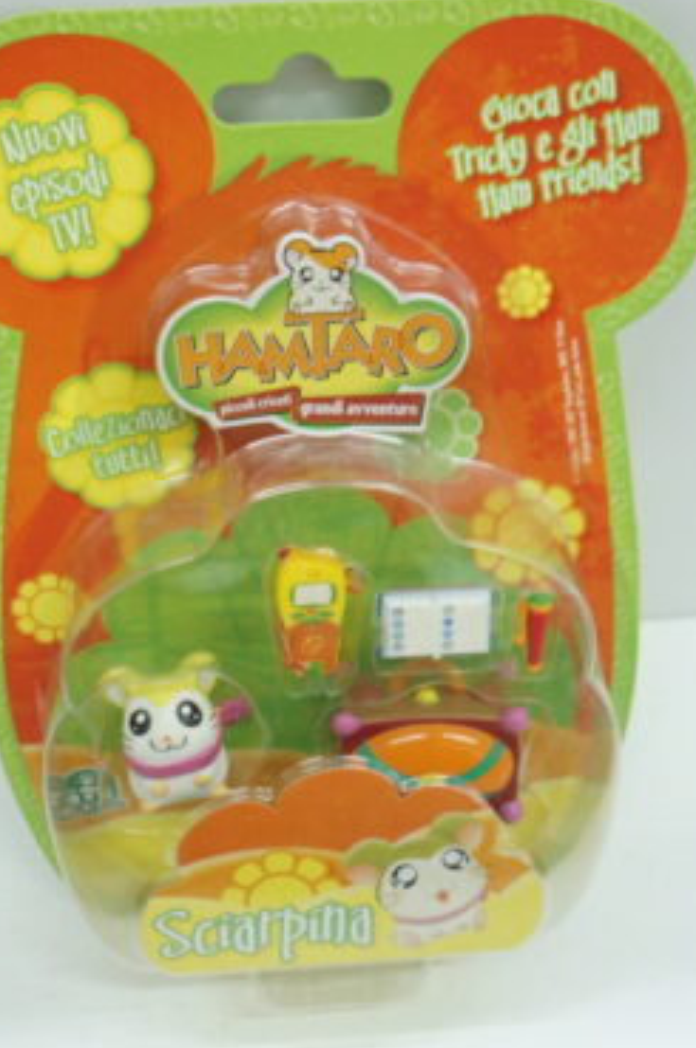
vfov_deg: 44.6
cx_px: 301
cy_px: 530
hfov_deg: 30.4
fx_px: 1280
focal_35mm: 44
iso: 2000
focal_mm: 24
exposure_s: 1/60
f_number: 5.6
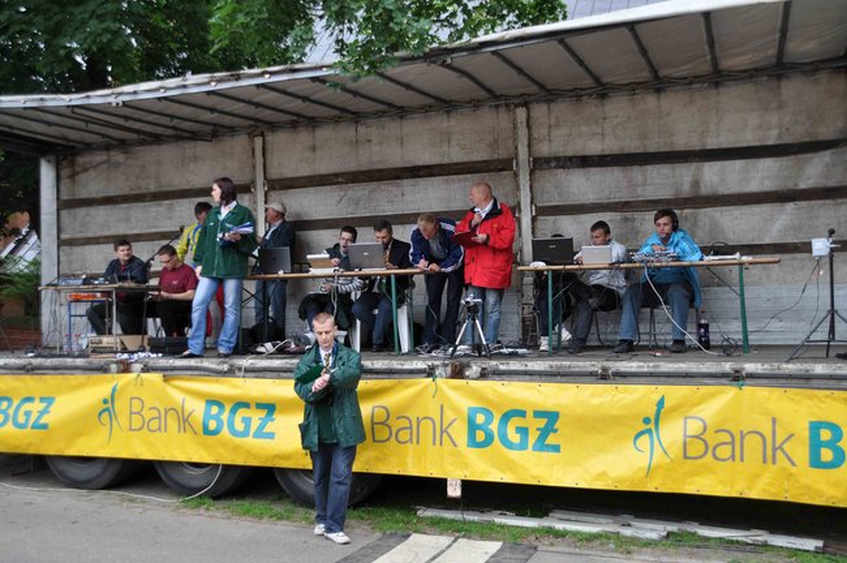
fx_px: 881
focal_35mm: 38
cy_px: 282
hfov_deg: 51.3
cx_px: 424
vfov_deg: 35.4
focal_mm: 25
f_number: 6.3
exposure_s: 1/160
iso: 200
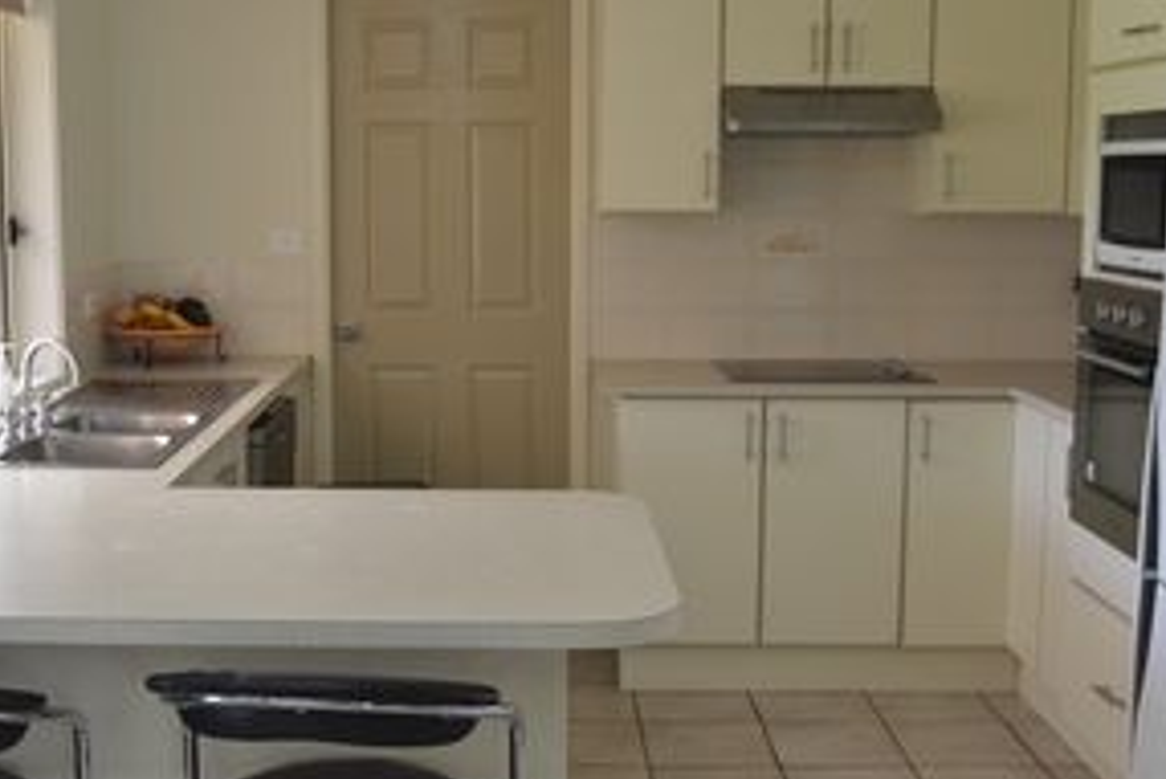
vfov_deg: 28.8
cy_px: 373
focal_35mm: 47
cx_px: 493
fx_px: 1517
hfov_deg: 41.9
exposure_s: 1/60
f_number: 4.2
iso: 500
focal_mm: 19
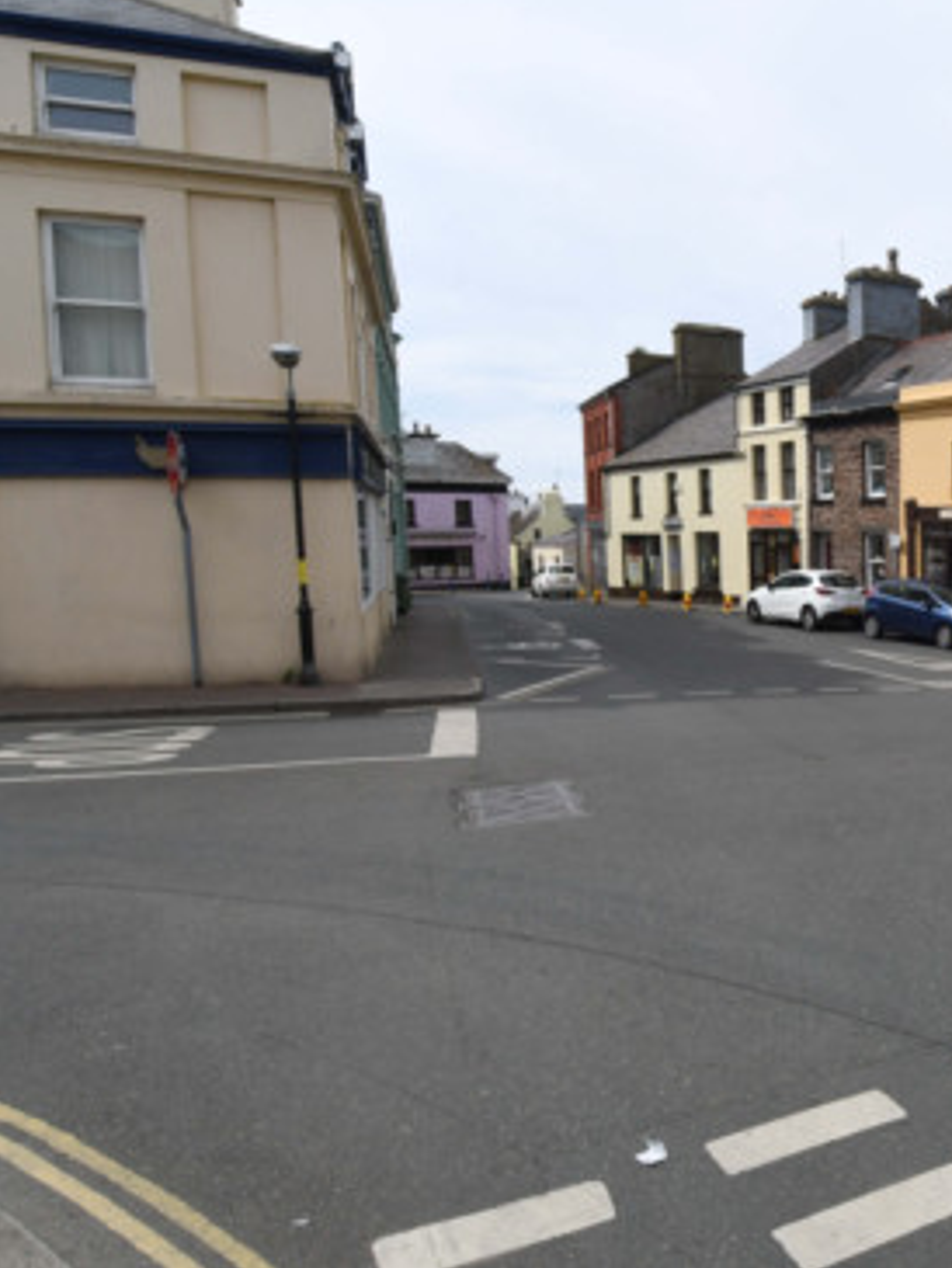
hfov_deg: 44.5
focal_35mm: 27
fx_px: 989
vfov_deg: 65.3
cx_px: 931
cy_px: 611
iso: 1000
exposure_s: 1/640
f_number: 14
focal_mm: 12
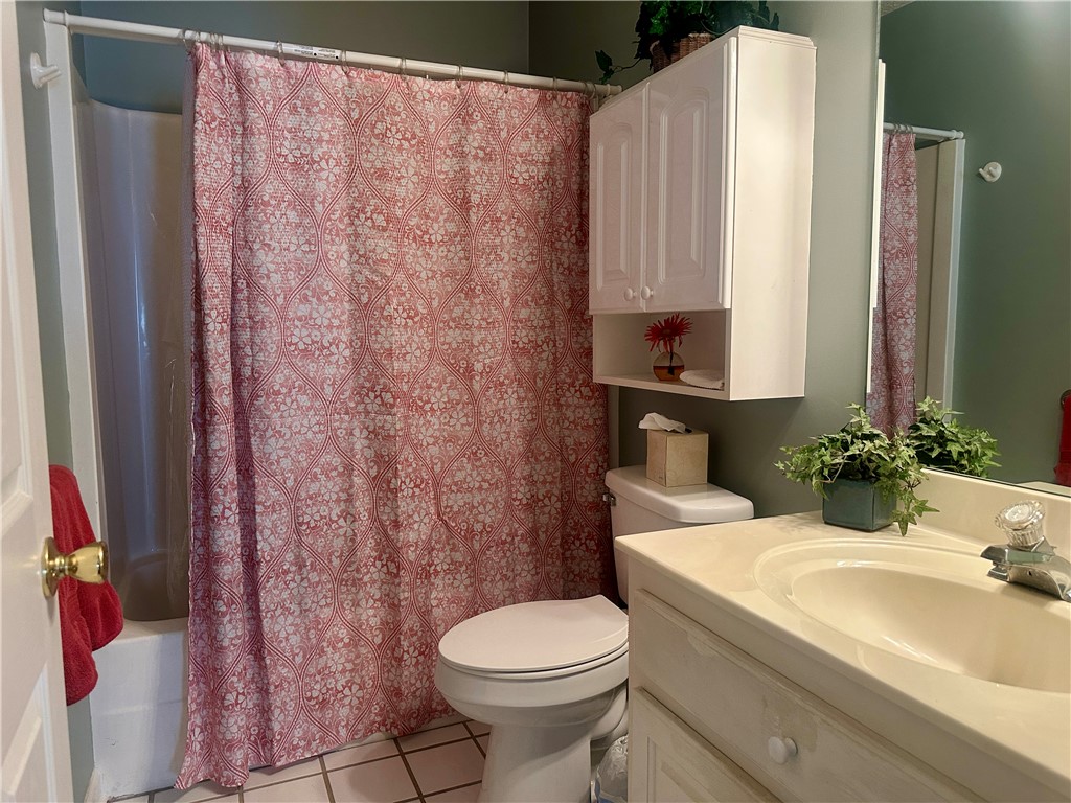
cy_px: 402
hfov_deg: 71.6
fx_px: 743
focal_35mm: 24
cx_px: 536
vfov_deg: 56.8
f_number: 1.78
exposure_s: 1/60
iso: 320
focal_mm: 6.86
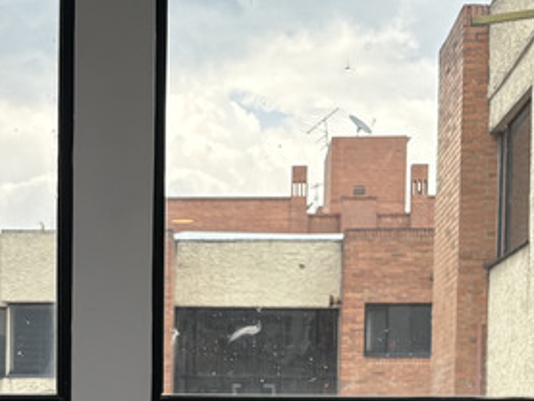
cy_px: 480
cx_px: 145
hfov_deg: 20.3
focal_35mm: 96
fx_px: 1482
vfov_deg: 14.9
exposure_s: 1/764
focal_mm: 5.96
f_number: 1.6
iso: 64
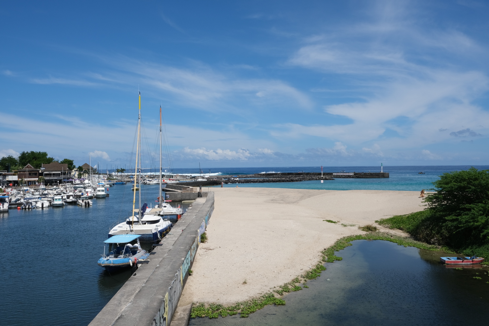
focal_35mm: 31
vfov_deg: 42.3
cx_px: 244
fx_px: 421
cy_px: 163
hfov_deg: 60.3
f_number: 14
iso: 160
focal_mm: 20.5
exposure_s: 1/200
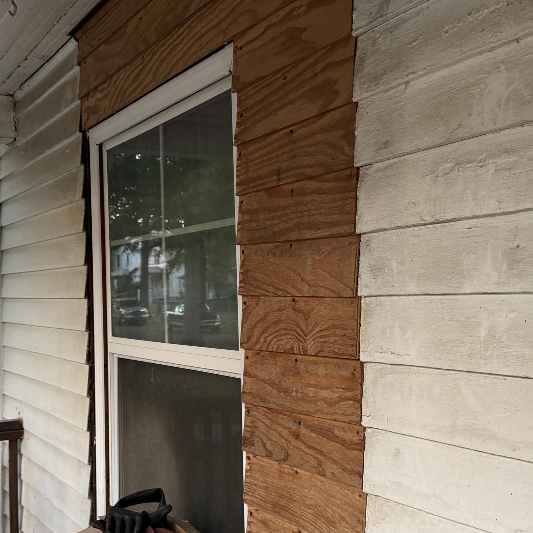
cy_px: 278
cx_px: 244
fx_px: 784
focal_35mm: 45
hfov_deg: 37.5
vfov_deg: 37.5
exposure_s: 1/60
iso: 250
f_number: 1.78
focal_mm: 6.76
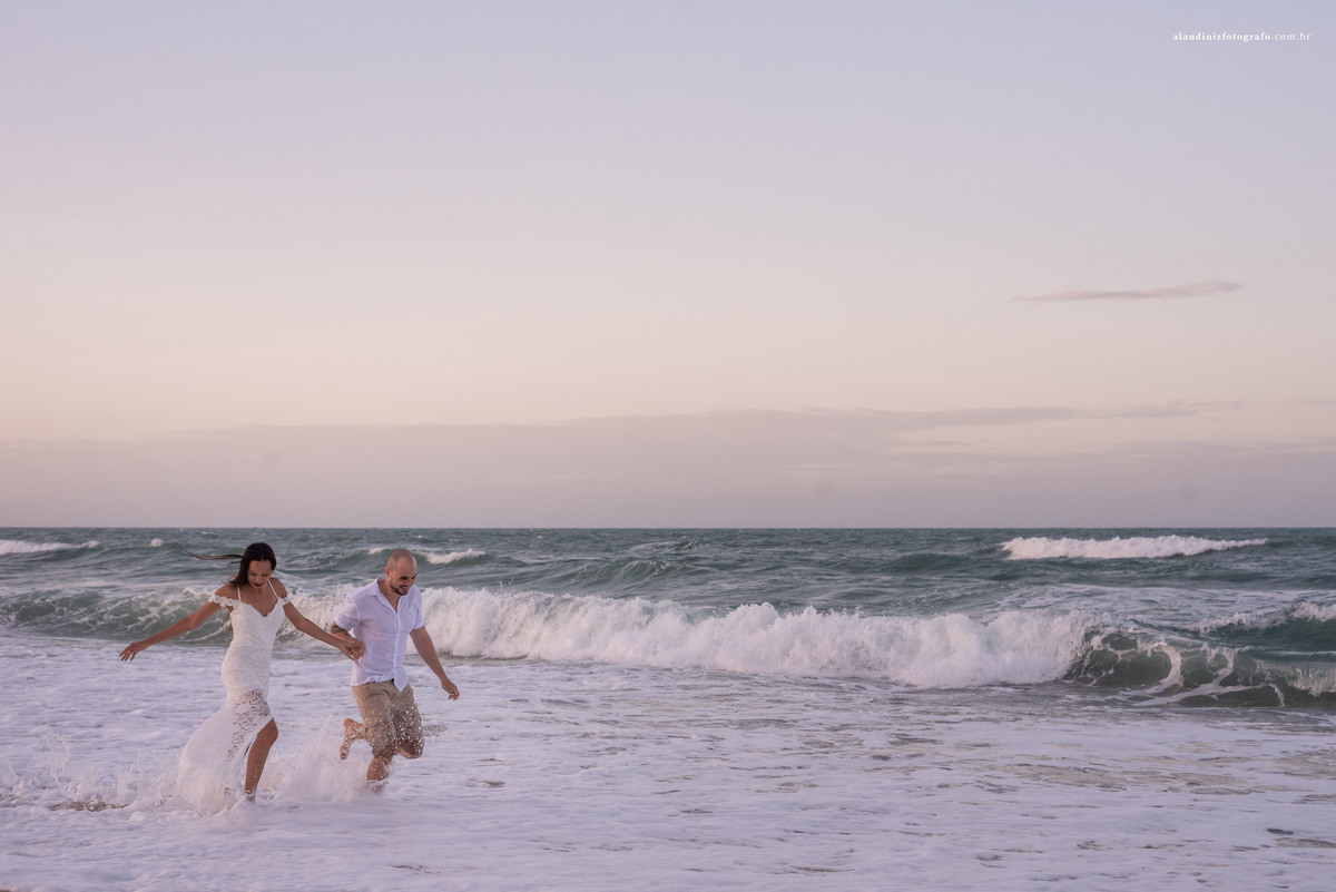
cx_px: 668
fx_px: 1856
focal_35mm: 50
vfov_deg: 27.0
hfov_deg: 39.6
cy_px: 446
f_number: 5
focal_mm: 50
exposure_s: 1/800
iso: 400
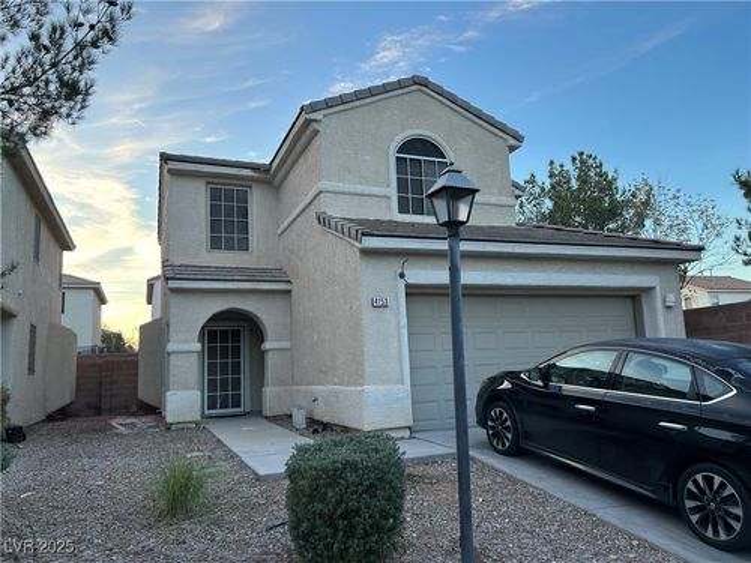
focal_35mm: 26
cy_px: 282
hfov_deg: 67.3
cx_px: 376
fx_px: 564
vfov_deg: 53.1
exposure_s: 1/121
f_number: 1.5
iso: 32
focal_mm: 5.7
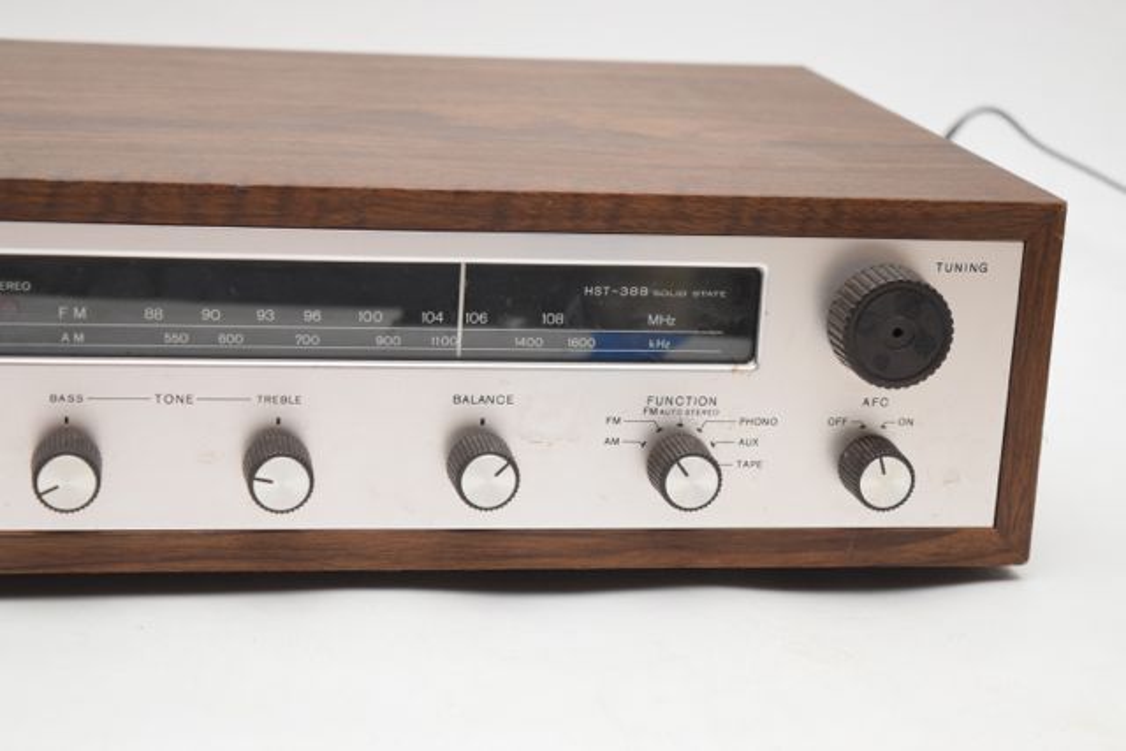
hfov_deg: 24.6
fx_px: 2581
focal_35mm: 82
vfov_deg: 16.6
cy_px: 376
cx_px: 563
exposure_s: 1/125
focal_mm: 55
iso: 1600
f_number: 5.6
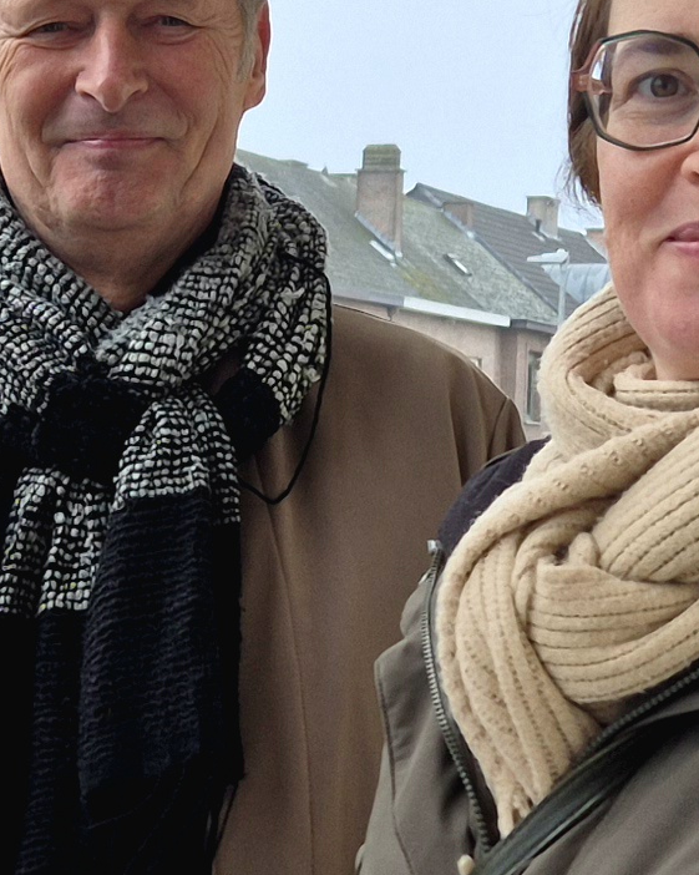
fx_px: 3312
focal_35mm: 128
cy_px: 693
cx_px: 213
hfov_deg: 12.0
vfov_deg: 15.0
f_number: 1.8
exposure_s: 1/208
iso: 25
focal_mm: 5.4
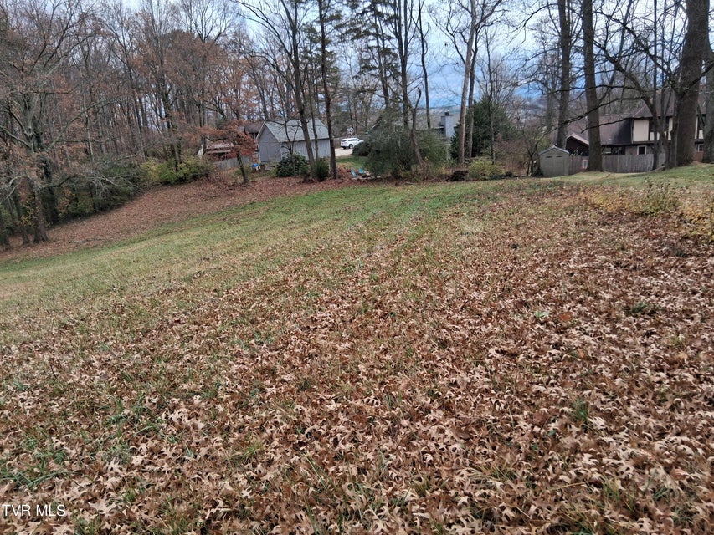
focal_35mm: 26
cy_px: 268
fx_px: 536
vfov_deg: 53.1
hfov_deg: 67.3
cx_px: 357
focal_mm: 3.98
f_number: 1.8
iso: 25
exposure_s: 1/242
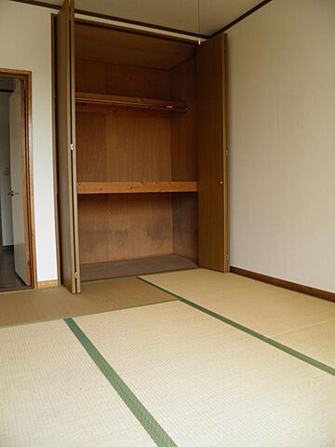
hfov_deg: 49.7
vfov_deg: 63.4
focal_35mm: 28
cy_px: 224
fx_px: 361
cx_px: 168
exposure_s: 1/40
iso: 50
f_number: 2.8
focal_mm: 4.9
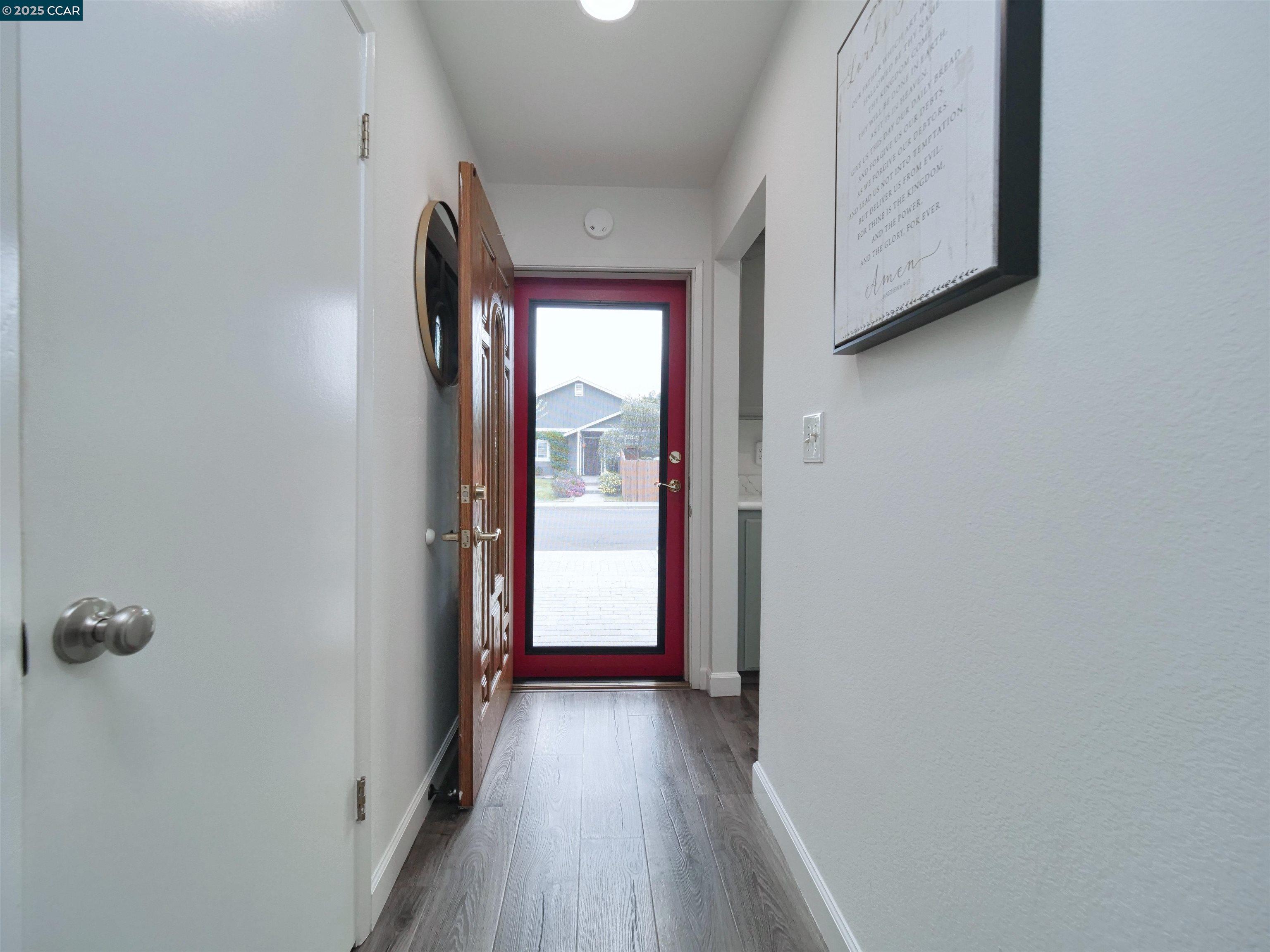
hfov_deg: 102.1
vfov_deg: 85.7
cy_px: 476
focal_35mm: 14
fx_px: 514
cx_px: 635
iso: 800
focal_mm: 7
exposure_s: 1/160
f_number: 5.6
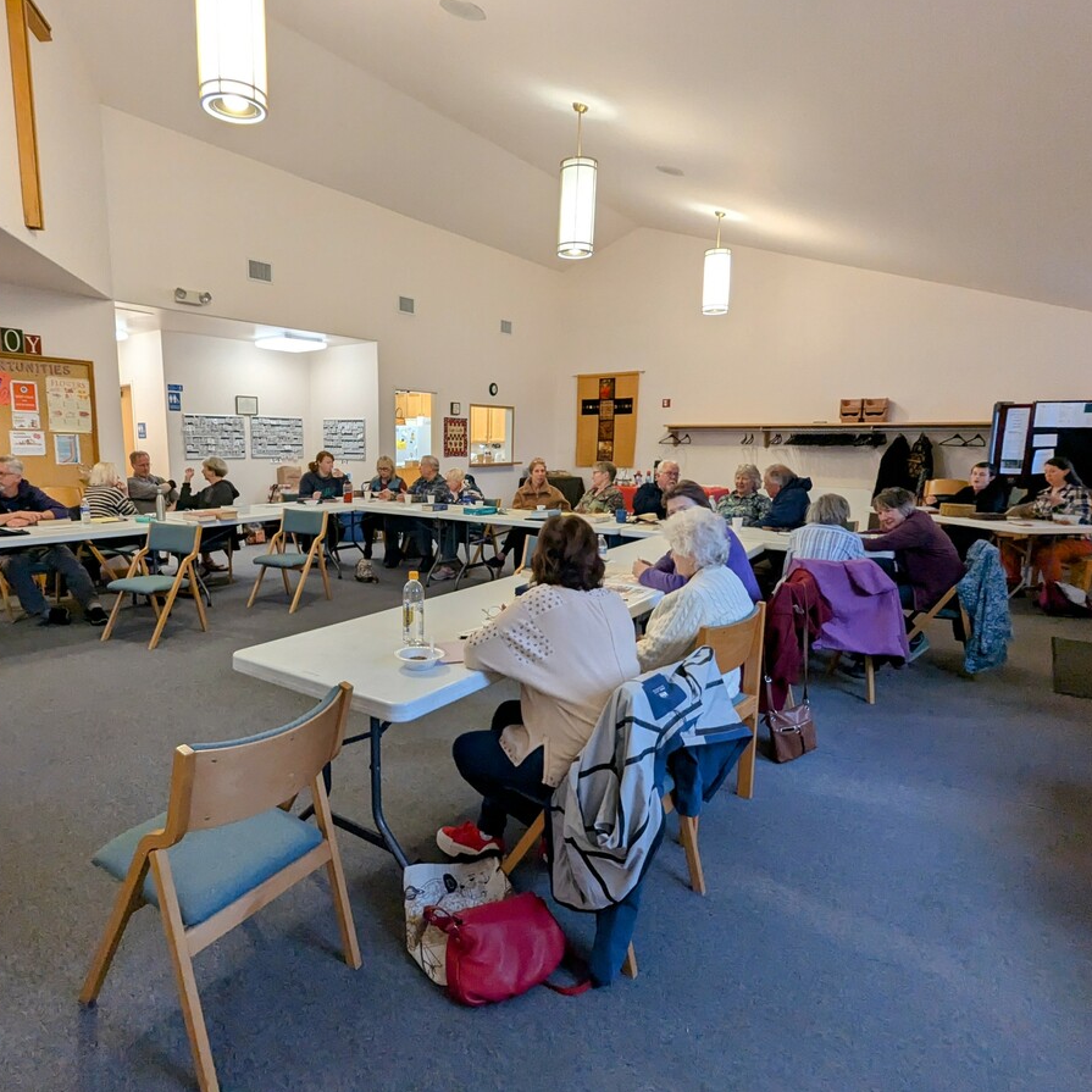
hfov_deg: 77.4
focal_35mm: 19
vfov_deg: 77.7
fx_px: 678
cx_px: 480
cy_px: 545
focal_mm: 2.35
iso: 262
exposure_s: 1/120
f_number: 2.2
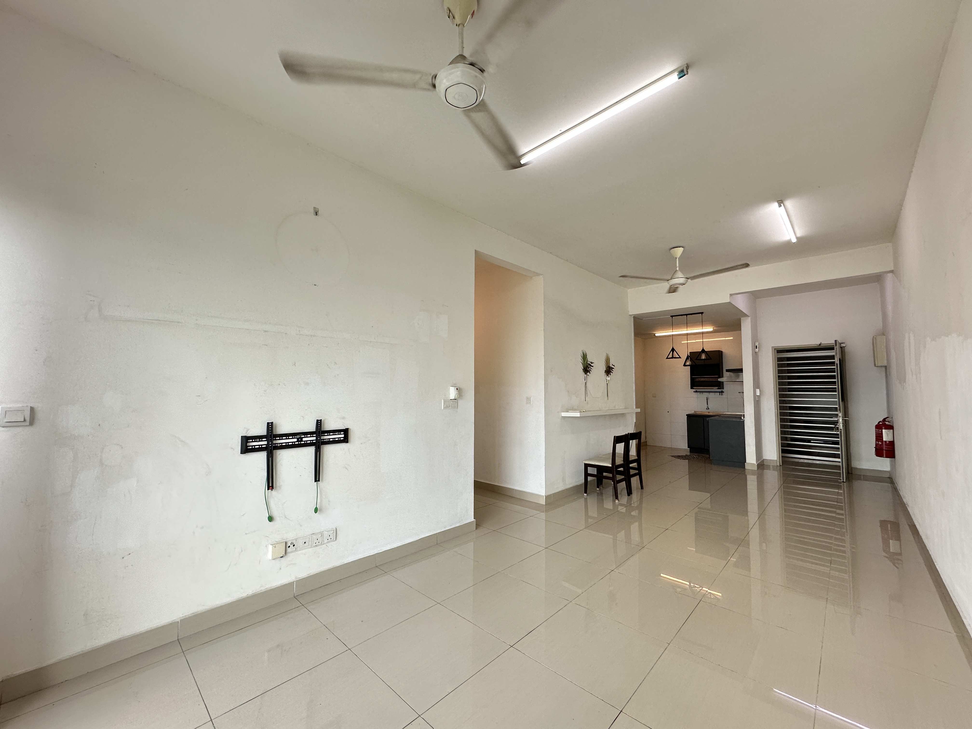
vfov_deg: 85.7
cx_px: 486
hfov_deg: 102.1
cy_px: 364
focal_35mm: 14
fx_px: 393
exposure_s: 1/99
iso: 100
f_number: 2.2
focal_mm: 2.22
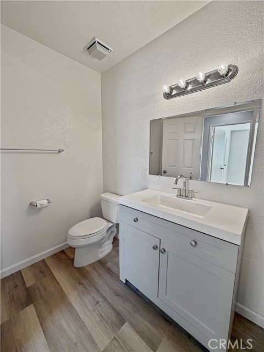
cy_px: 176
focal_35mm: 14
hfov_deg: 85.7
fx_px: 142
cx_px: 132
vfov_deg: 102.1
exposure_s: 1/120
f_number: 2.2
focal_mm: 2.22
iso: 100
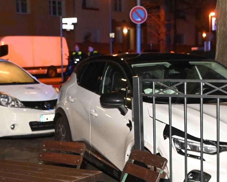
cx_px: 140
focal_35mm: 78
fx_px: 524
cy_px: 132
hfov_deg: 24.4
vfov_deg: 19.5
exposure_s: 1/80
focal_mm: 38
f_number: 3.5
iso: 6400
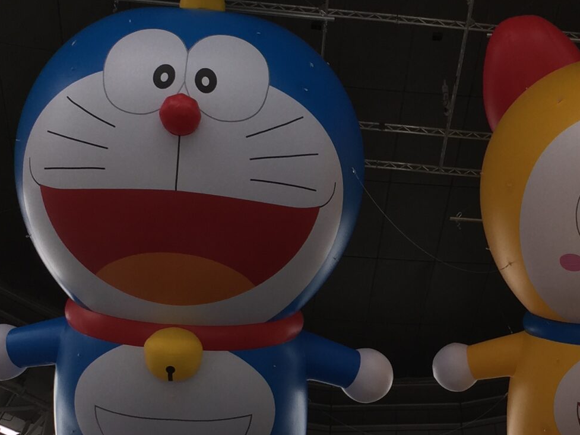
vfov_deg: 19.3
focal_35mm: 76
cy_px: 327
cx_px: 410
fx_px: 1274
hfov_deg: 25.4
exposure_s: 1/573
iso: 32
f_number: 2.2
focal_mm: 4.15
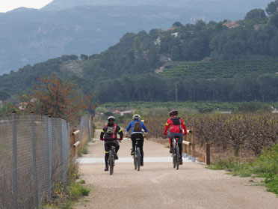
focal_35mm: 200
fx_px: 1606
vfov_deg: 7.4
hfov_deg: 9.9
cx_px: 139
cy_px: 104
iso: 200
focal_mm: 100
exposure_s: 1/500
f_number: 4.5
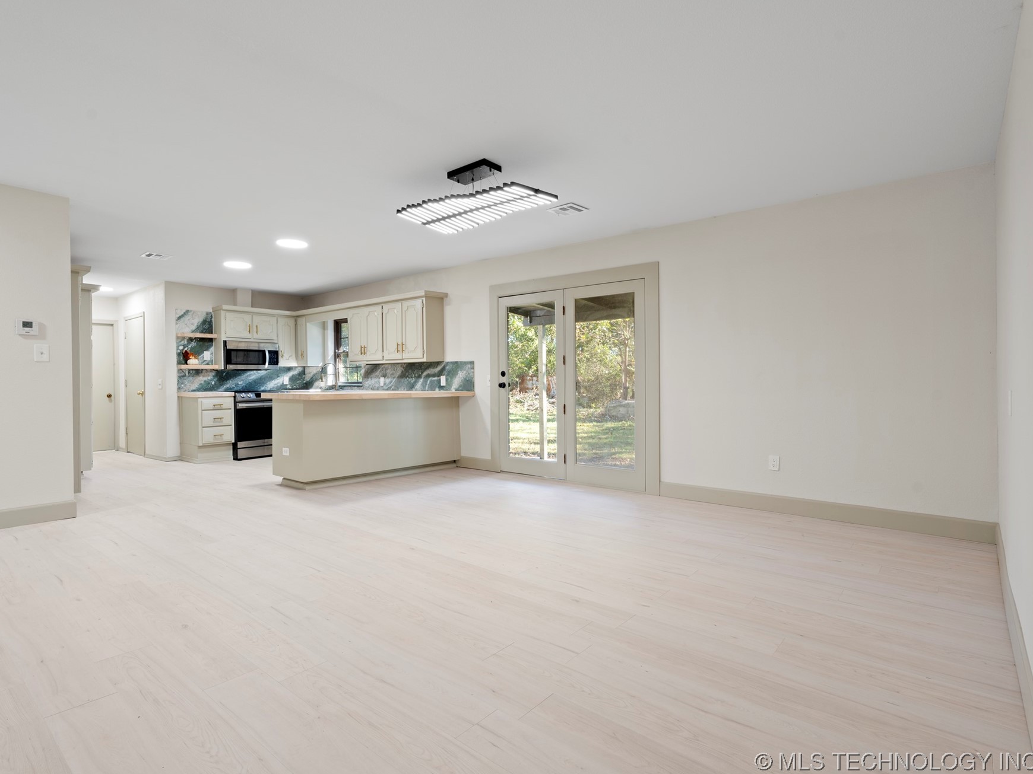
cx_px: 495
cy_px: 382
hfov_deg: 87.7
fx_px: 537
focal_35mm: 18
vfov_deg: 71.6
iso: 200
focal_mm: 16
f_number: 9
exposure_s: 1/1.25
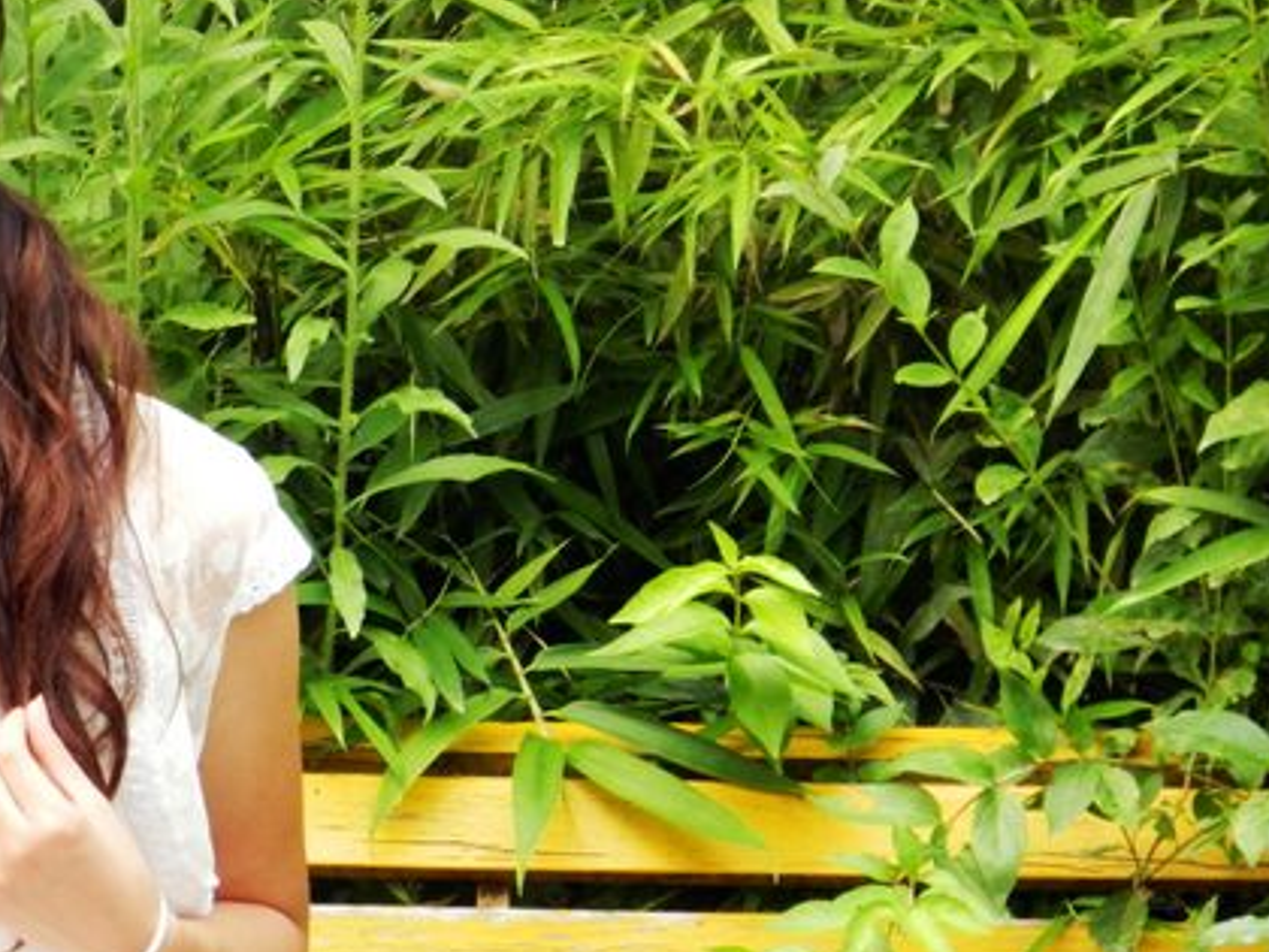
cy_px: 482
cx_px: 420
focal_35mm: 438
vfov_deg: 3.4
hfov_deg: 4.5
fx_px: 16057
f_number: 7.1
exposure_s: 1/50
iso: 400
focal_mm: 46.7
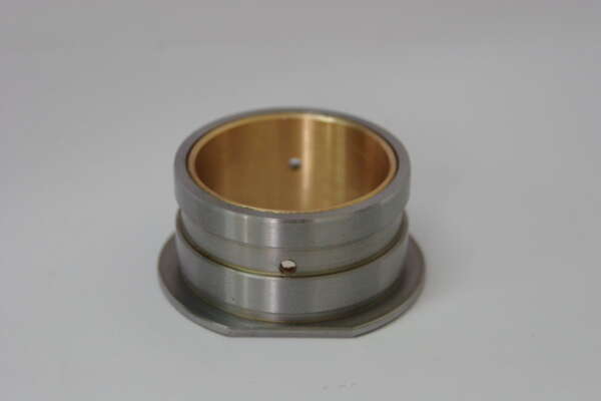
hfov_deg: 17.1
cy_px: 200
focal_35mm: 120
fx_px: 2003
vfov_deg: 11.4
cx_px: 300
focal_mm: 80
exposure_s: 1/30
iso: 800
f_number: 5.6
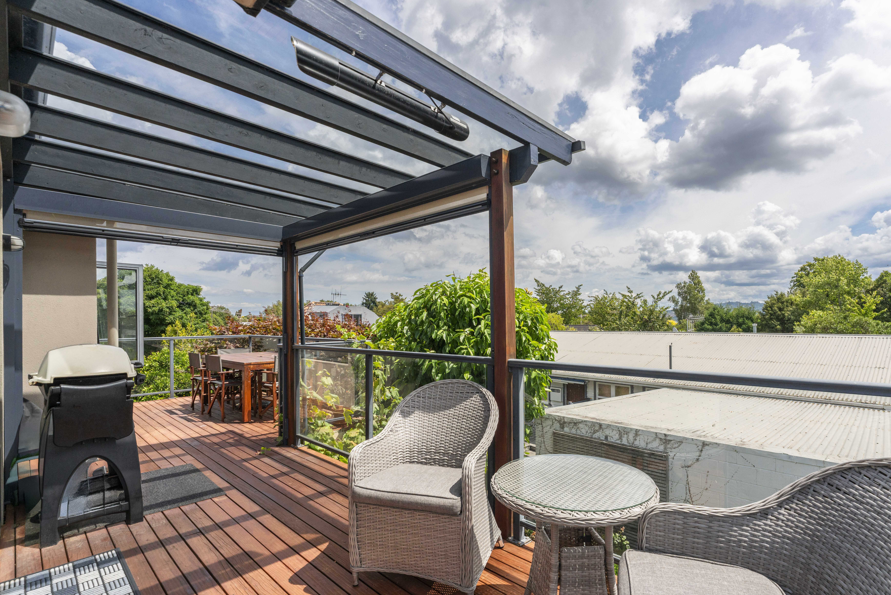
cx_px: 479
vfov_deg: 73.6
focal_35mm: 16
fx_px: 396
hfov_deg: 96.6
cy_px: 320
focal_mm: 14
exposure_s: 1/2000
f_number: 7.1
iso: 640
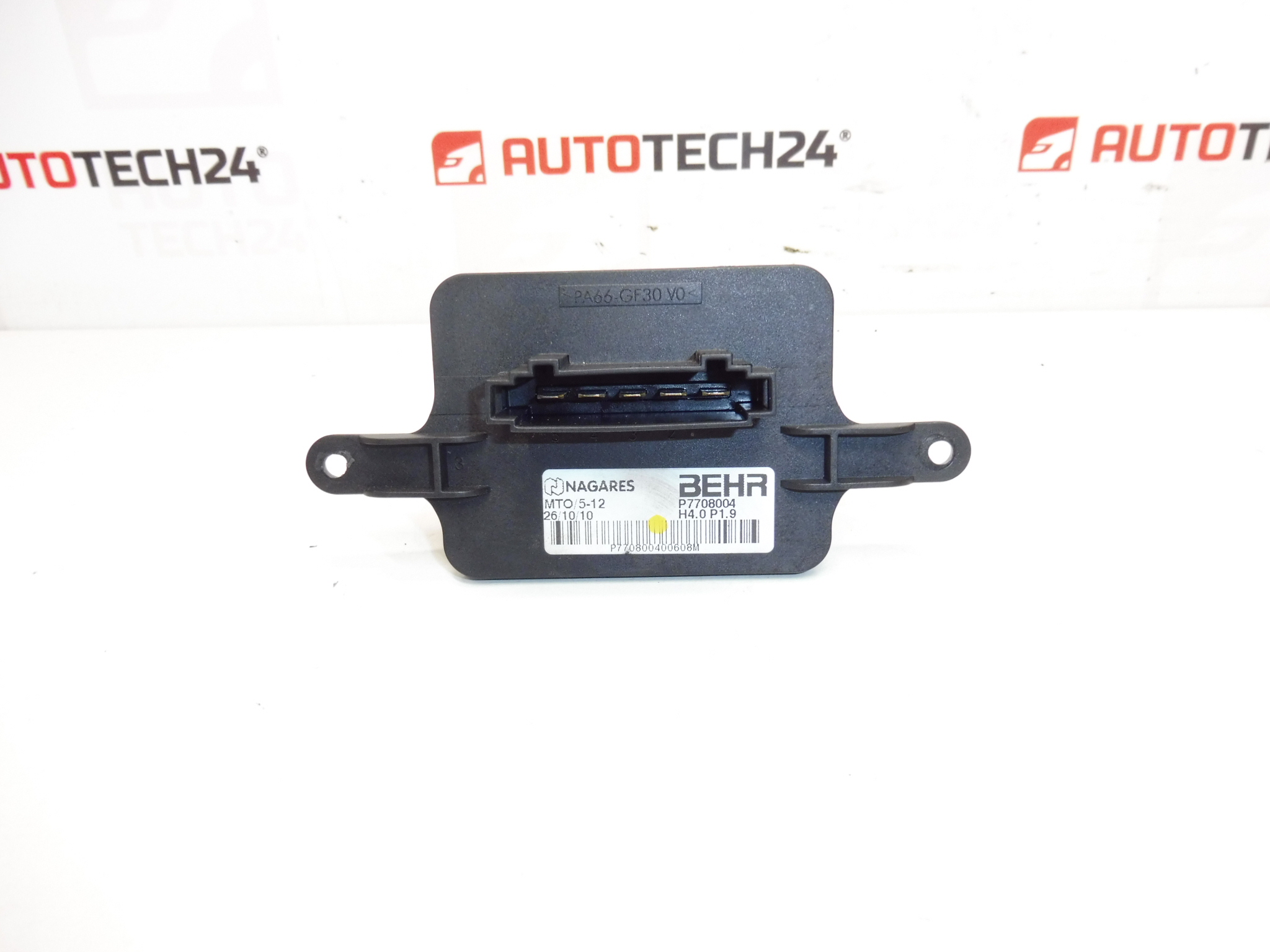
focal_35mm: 24
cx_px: 635
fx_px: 881
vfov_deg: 56.8
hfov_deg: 71.6
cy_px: 476
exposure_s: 1/60
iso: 200
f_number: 3.5
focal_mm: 4.3
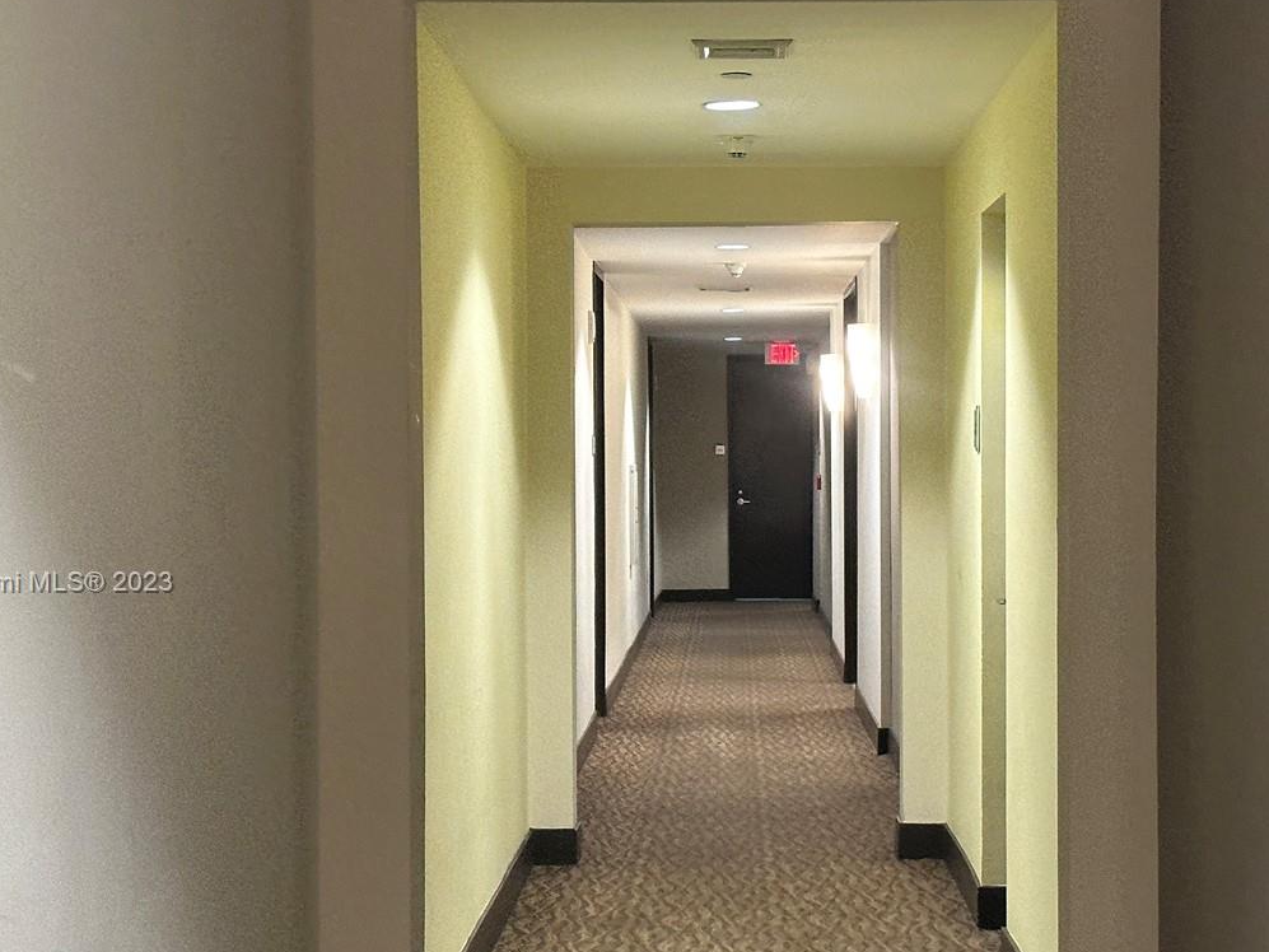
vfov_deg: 19.1
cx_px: 784
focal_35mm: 77
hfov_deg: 25.3
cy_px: 584
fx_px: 2823
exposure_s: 1/40
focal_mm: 6.86
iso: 250
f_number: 1.78
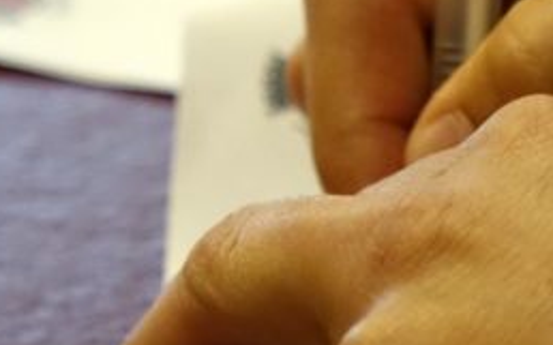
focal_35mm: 569
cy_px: -13
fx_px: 8572
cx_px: 229
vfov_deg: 2.3
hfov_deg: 3.7
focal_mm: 73.3
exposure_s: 1/200
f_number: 2.8
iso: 2000
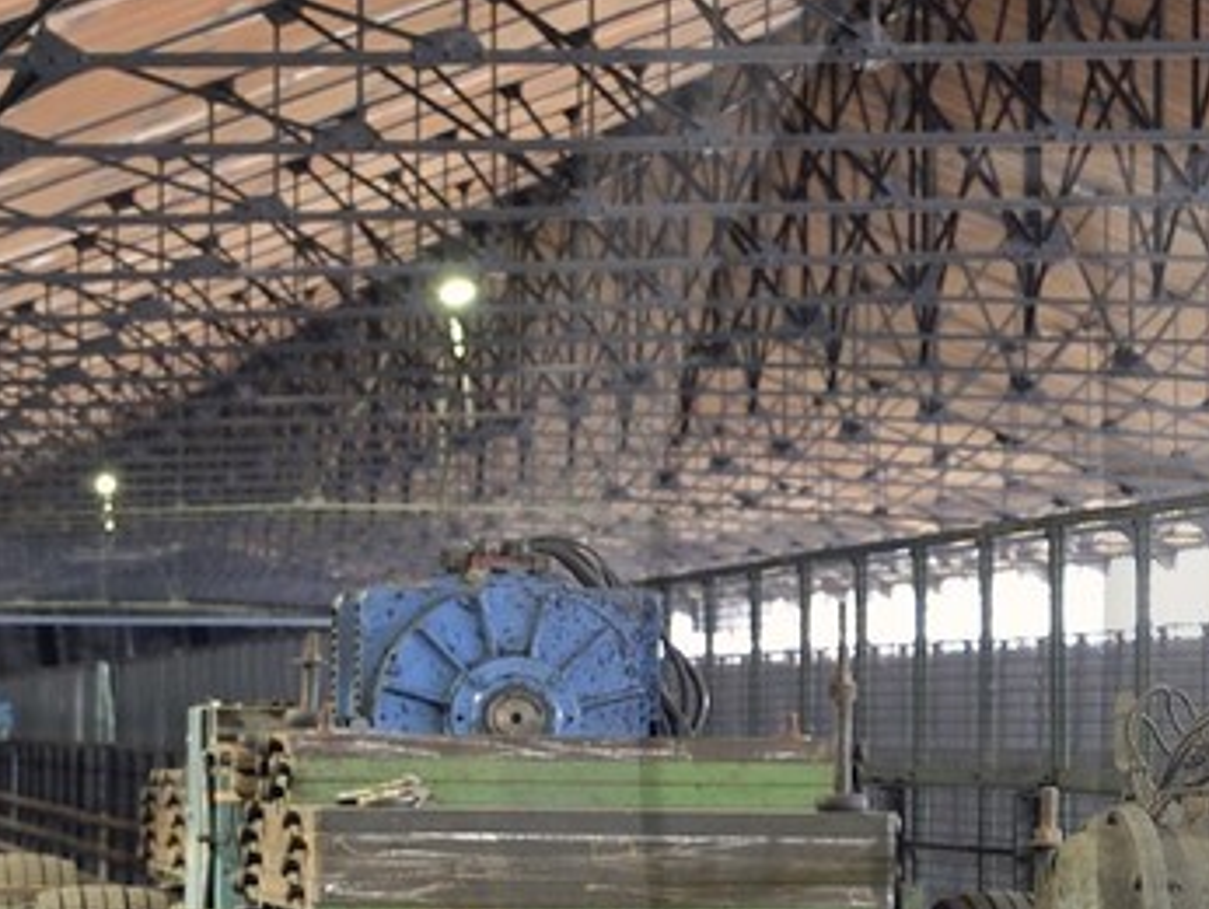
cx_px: 1922
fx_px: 7759
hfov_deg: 8.7
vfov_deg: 6.7
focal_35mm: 222
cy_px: 727
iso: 400
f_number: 6.3
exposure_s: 2
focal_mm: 50
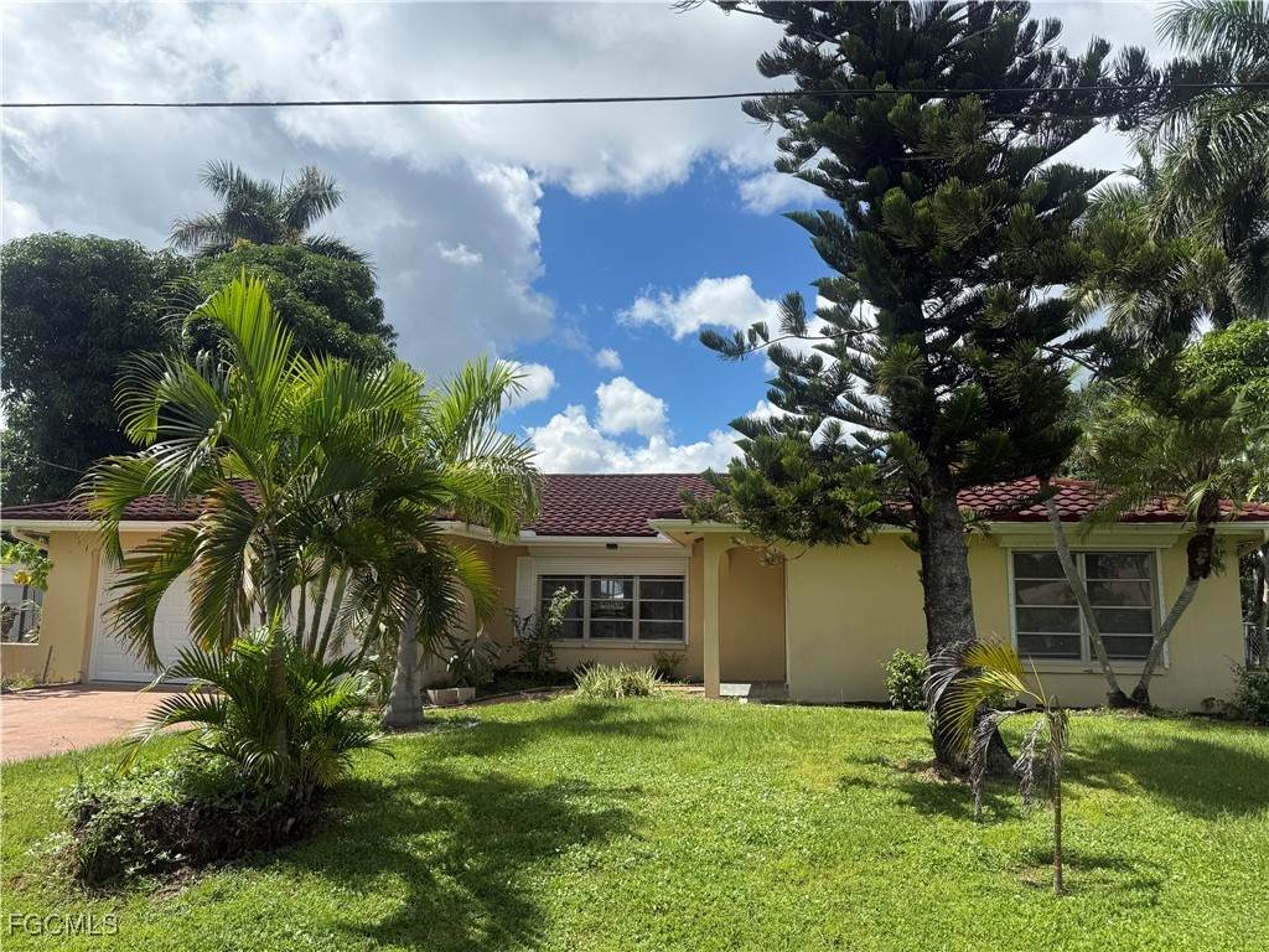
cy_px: 476
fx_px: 880
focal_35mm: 24
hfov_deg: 71.6
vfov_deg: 56.8
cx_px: 634
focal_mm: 6.76
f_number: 1.78
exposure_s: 1/4405
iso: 80
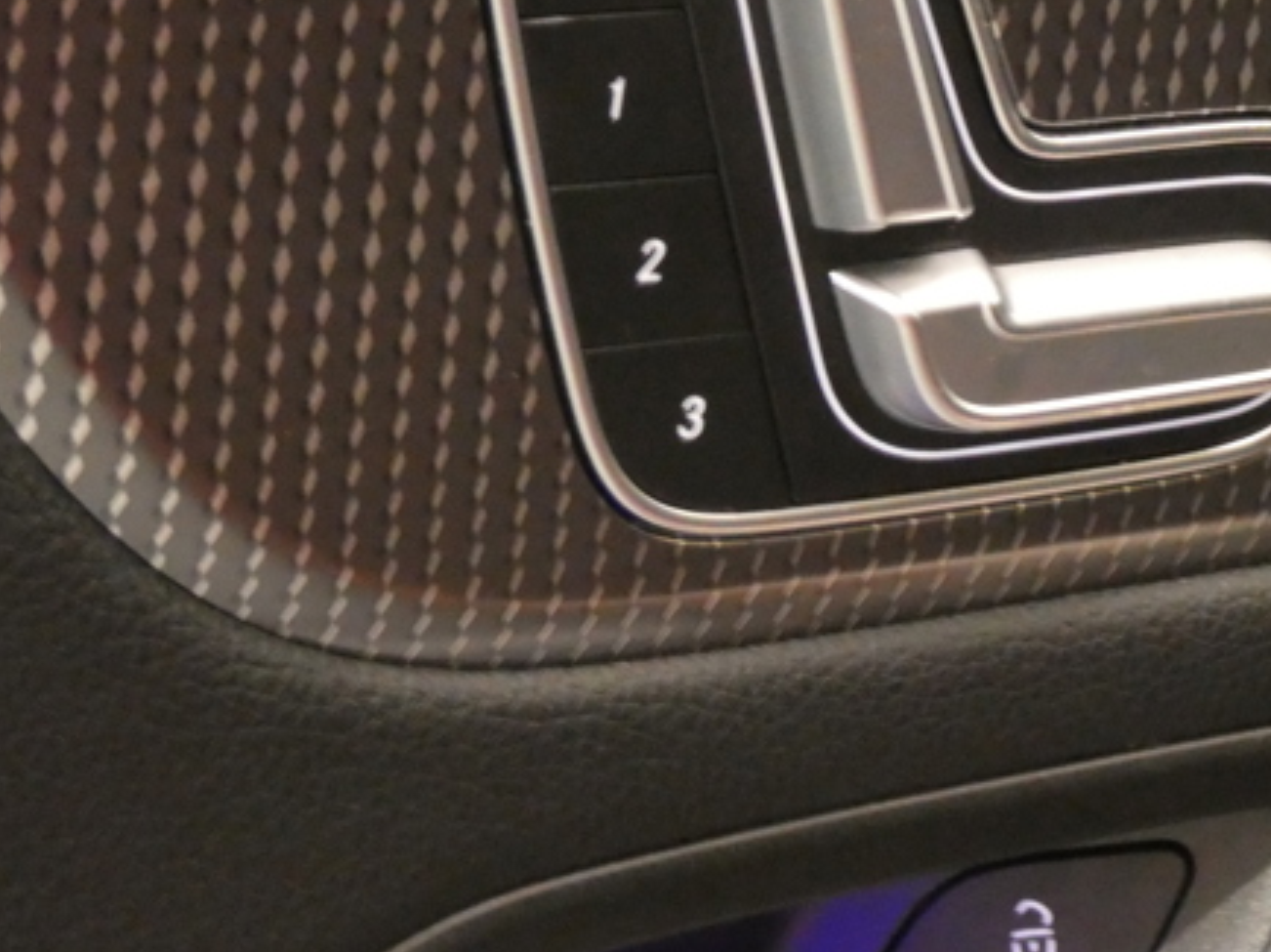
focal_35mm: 153
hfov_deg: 12.8
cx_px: 1066
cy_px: 129
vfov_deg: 9.7
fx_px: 5615
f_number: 4.5
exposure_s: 1/8
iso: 1600
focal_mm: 14.8
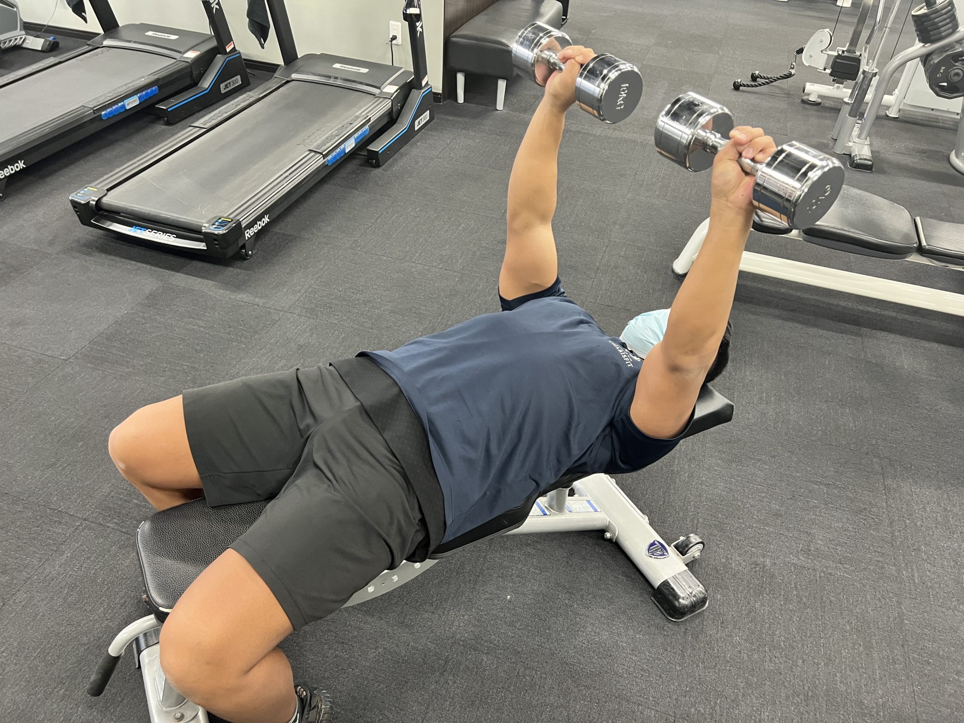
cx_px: 482
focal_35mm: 26
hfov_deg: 67.3
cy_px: 362
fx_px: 724
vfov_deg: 53.1
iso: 320
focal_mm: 5.7
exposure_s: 1/60
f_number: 1.5
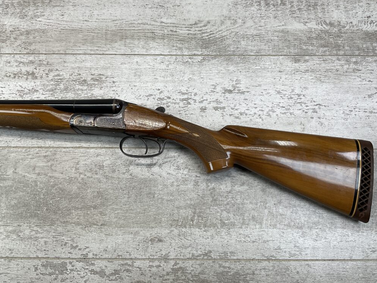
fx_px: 327
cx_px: 194
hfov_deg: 60.0
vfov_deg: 46.8
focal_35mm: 30
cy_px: 139
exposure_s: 1/174
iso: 16
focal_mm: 3
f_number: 1.8
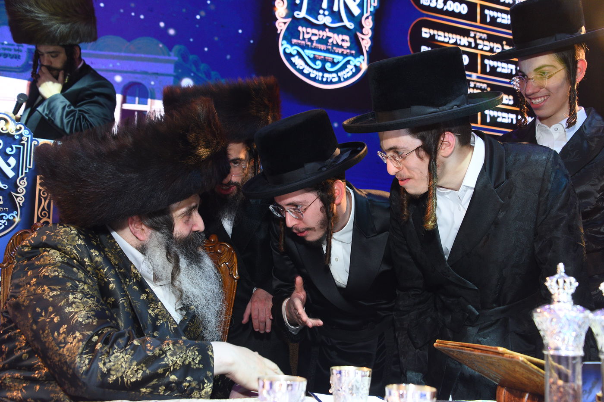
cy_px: 201
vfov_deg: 33.4
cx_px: 302
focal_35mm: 40
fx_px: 671
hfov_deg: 48.5
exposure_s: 1/100
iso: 1600
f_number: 5.6
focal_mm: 40
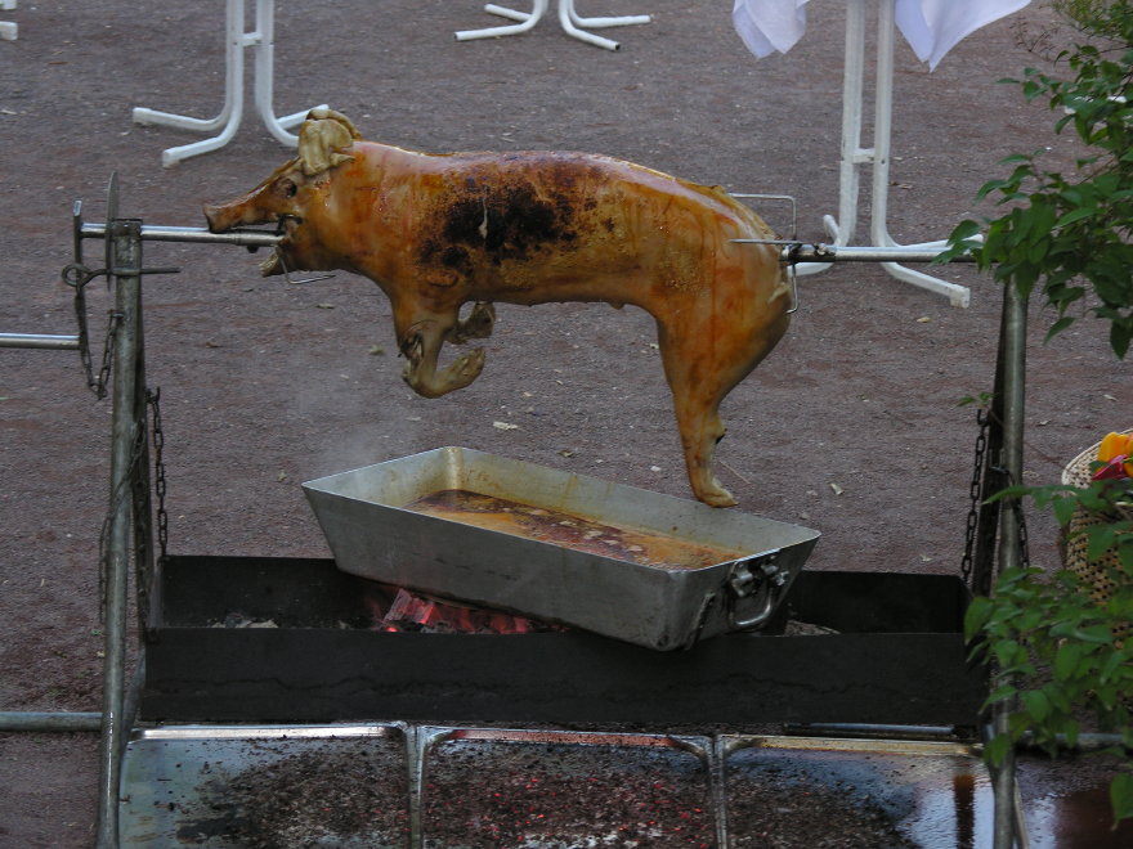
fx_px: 4157
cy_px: 424
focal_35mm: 127
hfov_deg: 15.5
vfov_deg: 11.7
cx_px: 566
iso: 92
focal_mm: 32.4
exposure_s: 1/60.1
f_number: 3.8
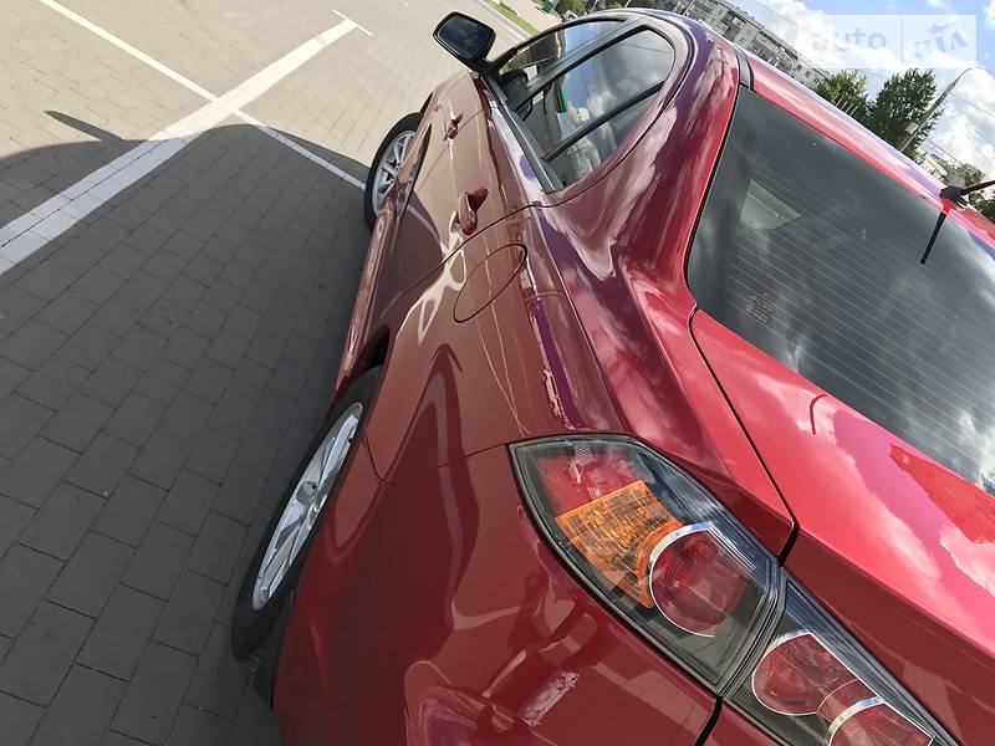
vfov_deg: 49.7
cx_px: 498
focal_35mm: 28
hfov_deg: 63.4
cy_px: 373
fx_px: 805
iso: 20
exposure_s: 1/921
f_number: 1.8
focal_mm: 4
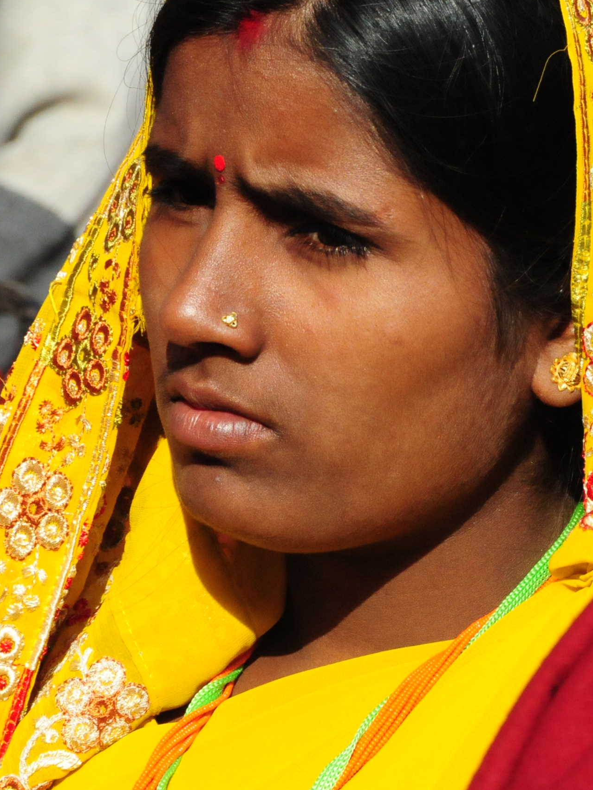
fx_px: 12427
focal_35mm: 544
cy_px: 381
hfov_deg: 2.7
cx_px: 646
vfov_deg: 3.6
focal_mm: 200
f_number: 16
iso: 1600
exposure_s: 1/1000
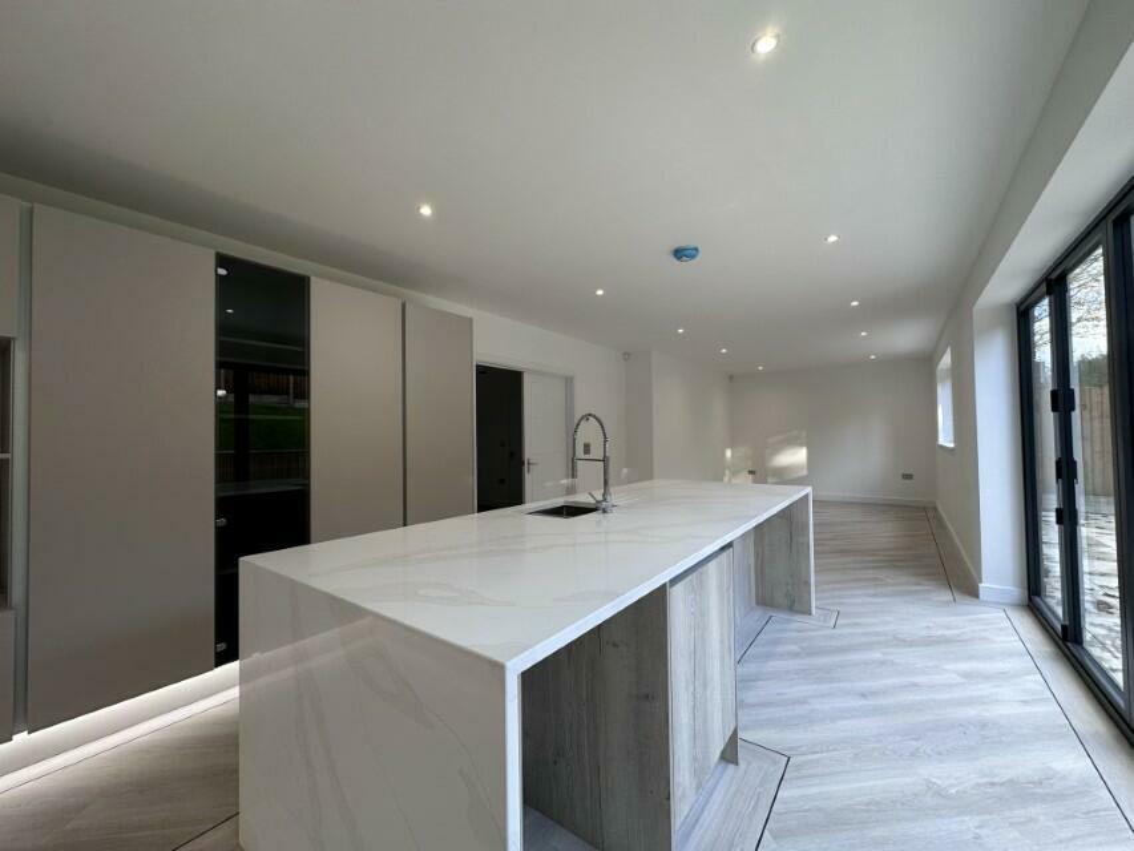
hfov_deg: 102.1
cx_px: 567
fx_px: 459
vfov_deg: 85.7
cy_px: 426
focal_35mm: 14
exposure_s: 1/99
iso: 64
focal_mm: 2.22
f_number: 2.2
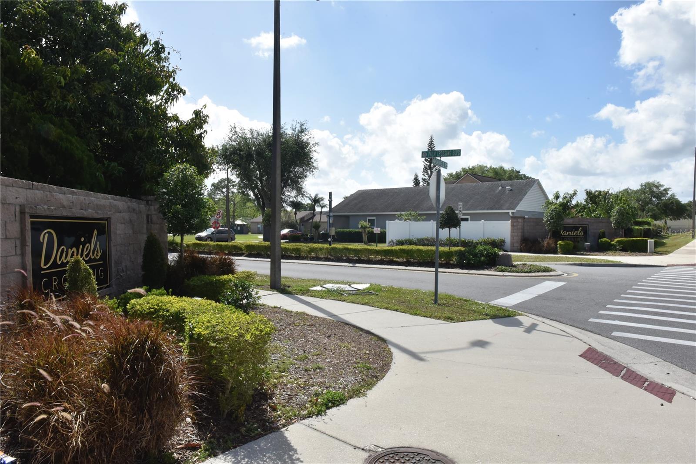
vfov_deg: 53.1
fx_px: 464
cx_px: 348
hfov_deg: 73.7
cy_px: 232
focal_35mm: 24
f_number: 22
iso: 1100
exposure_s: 1/350
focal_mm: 24
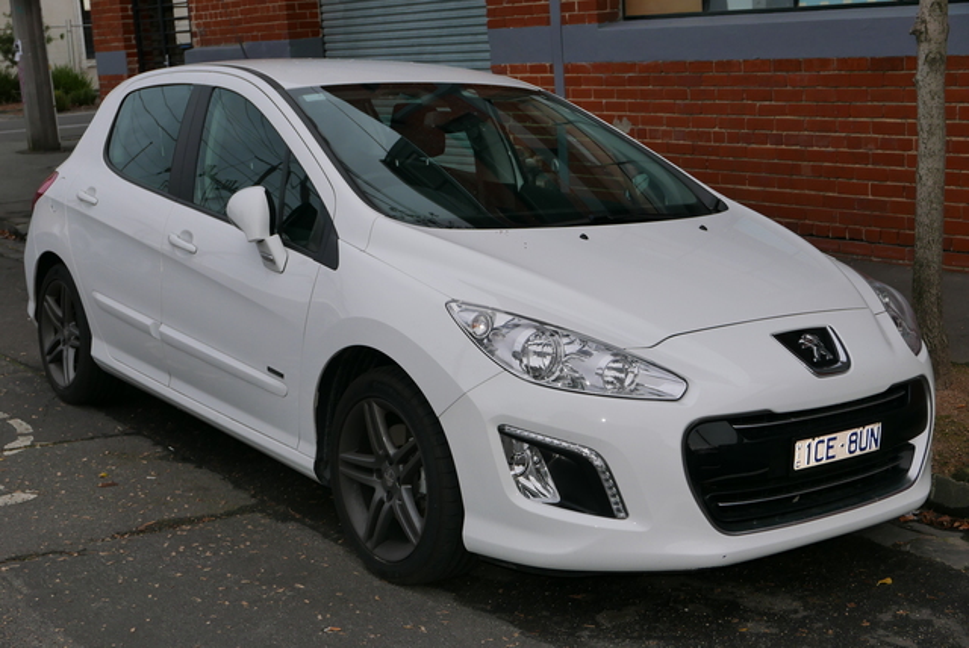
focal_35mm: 52
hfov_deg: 38.2
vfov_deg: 26.0
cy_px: 324
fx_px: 1401
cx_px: 484
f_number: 5
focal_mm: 23.6
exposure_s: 1/125
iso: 200
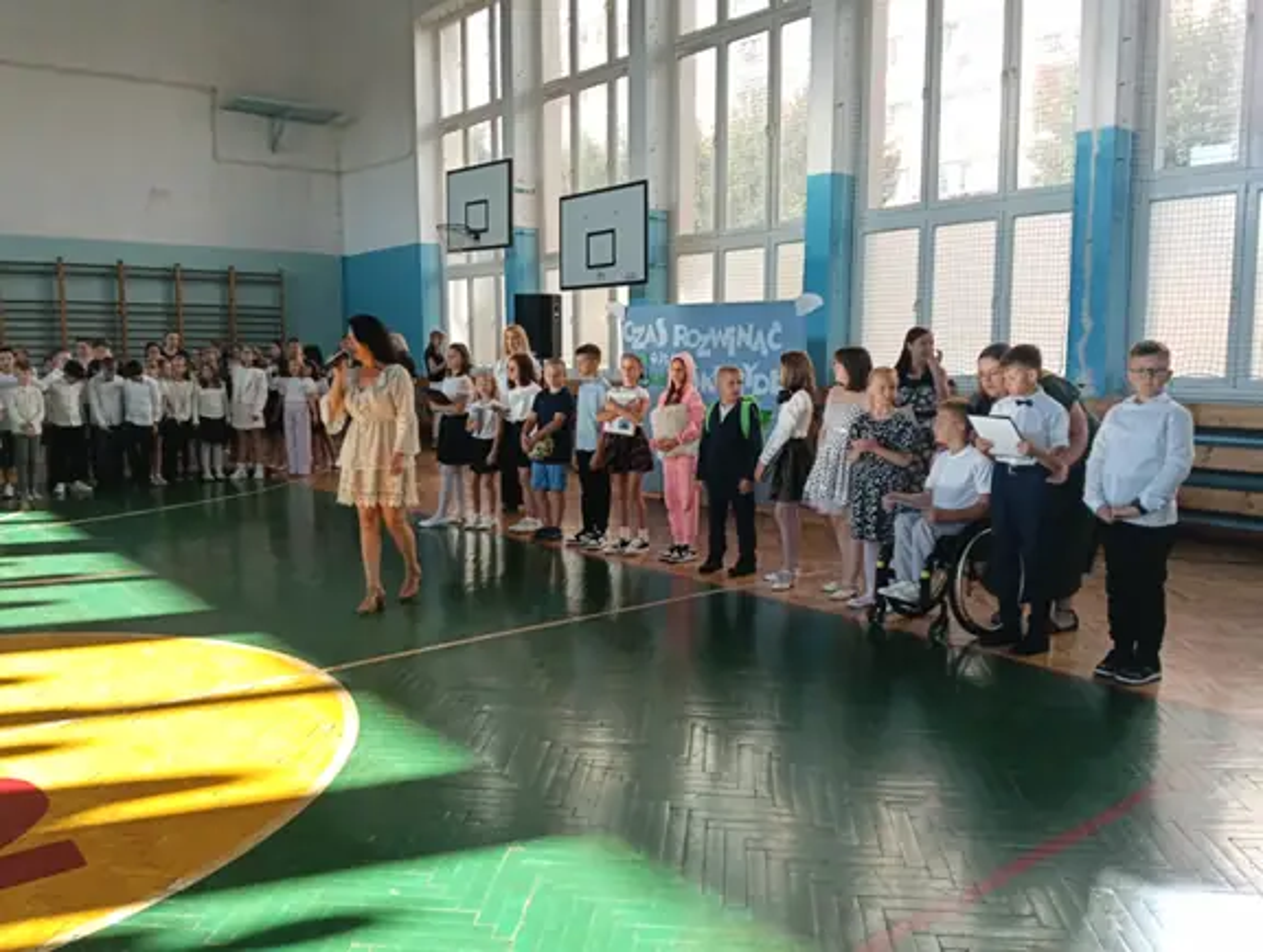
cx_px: 632
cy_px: 476
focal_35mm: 27
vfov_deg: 51.5
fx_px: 987
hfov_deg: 65.2
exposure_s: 1/100
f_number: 1.8
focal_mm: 3.98
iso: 80
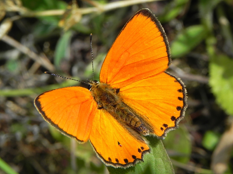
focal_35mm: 111
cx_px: 122
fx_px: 747
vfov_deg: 13.3
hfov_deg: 17.7
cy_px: 84
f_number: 7.1
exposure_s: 1/380
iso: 160
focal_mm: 18.8
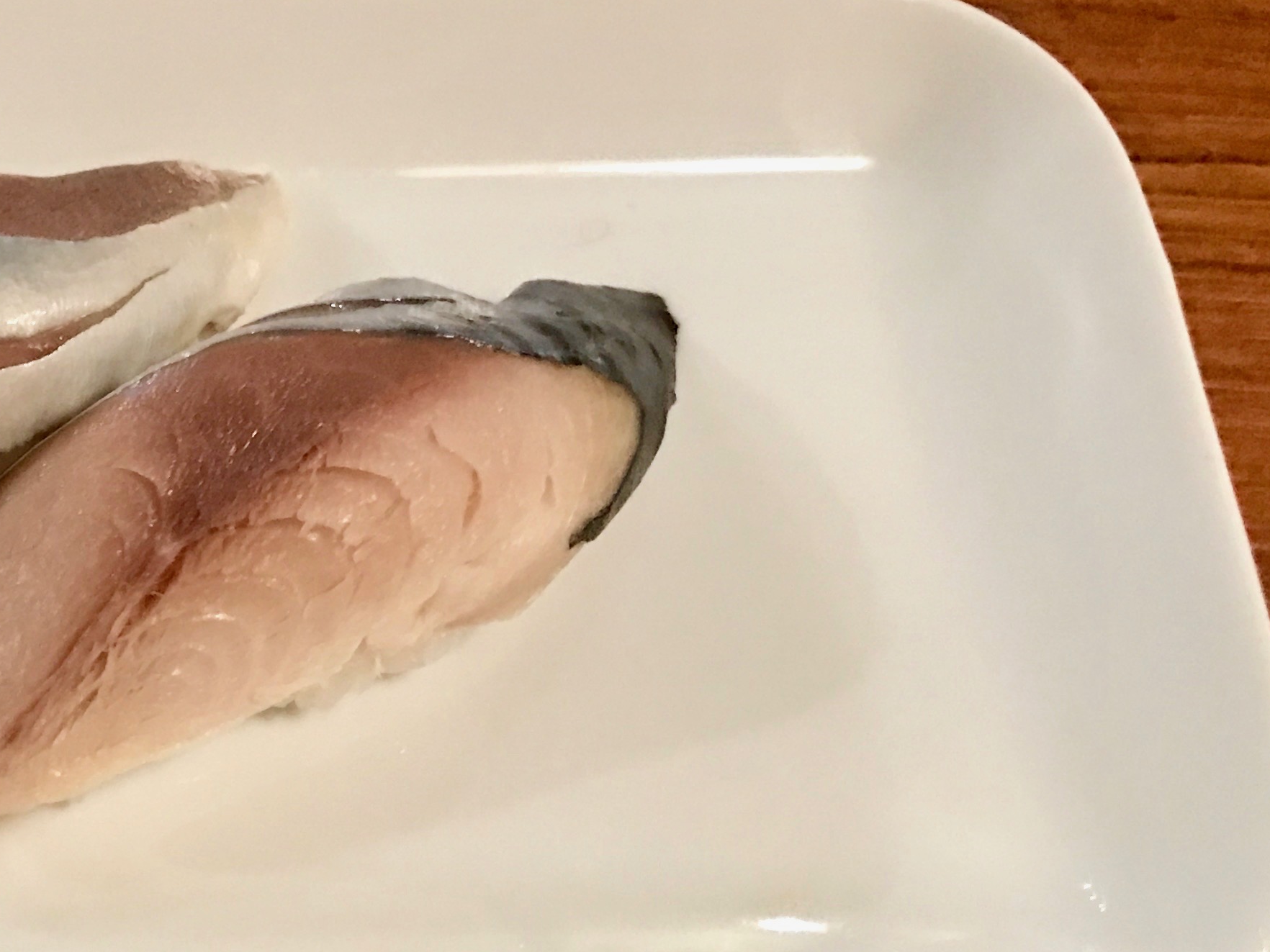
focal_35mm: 64
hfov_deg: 28.3
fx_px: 2348
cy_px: 648
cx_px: -11
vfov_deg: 22.8
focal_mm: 3.99
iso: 80
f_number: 1.8
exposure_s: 1/6
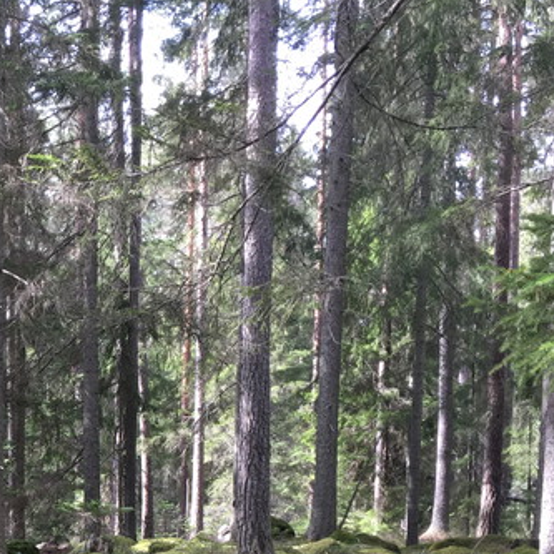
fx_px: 1340
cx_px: -85
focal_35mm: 74
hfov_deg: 21.9
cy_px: 592
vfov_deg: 22.2
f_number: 2.2
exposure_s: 1/100
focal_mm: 4.15
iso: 40
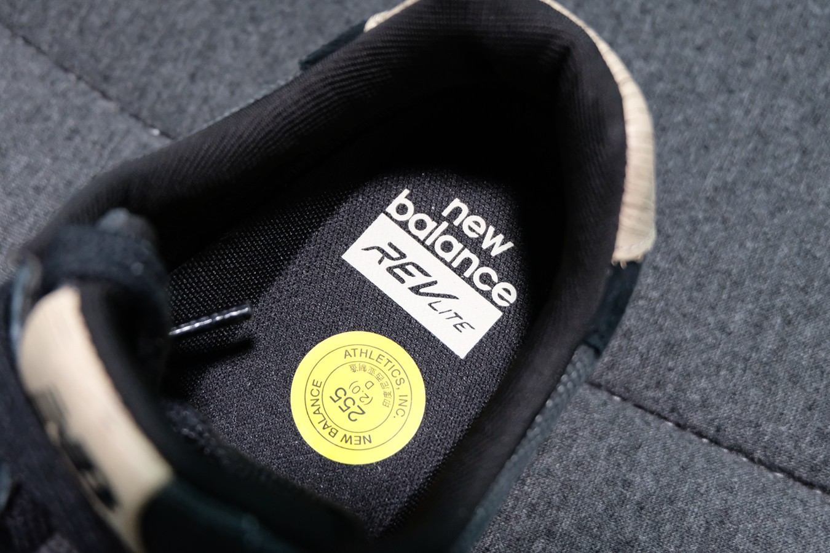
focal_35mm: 49
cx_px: 415
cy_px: 276
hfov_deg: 40.3
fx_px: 1130
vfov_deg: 27.5
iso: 4000
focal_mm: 32.5
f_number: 5
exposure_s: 1/30
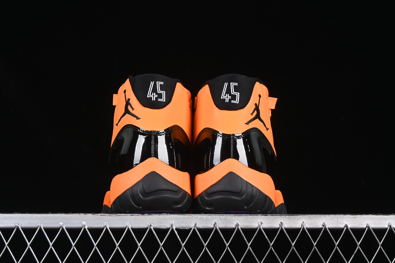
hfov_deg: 27.0
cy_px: 132
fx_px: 823
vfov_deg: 18.2
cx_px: 198
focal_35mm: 75
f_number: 6.3
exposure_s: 1/60
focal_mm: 50
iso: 160
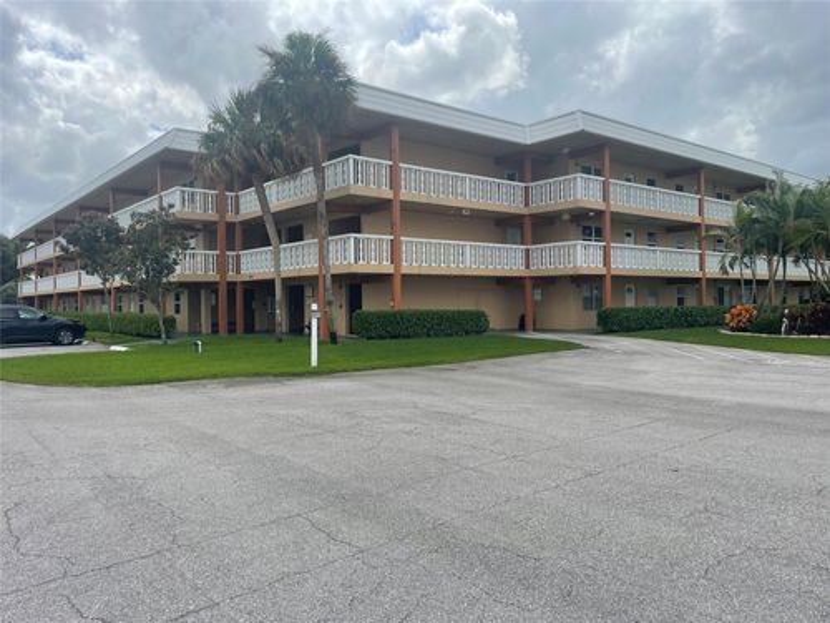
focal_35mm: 26
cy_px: 312
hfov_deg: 67.3
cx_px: 415
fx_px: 623
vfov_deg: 53.1
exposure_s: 1/4651
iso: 32
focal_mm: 4.2
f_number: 1.6
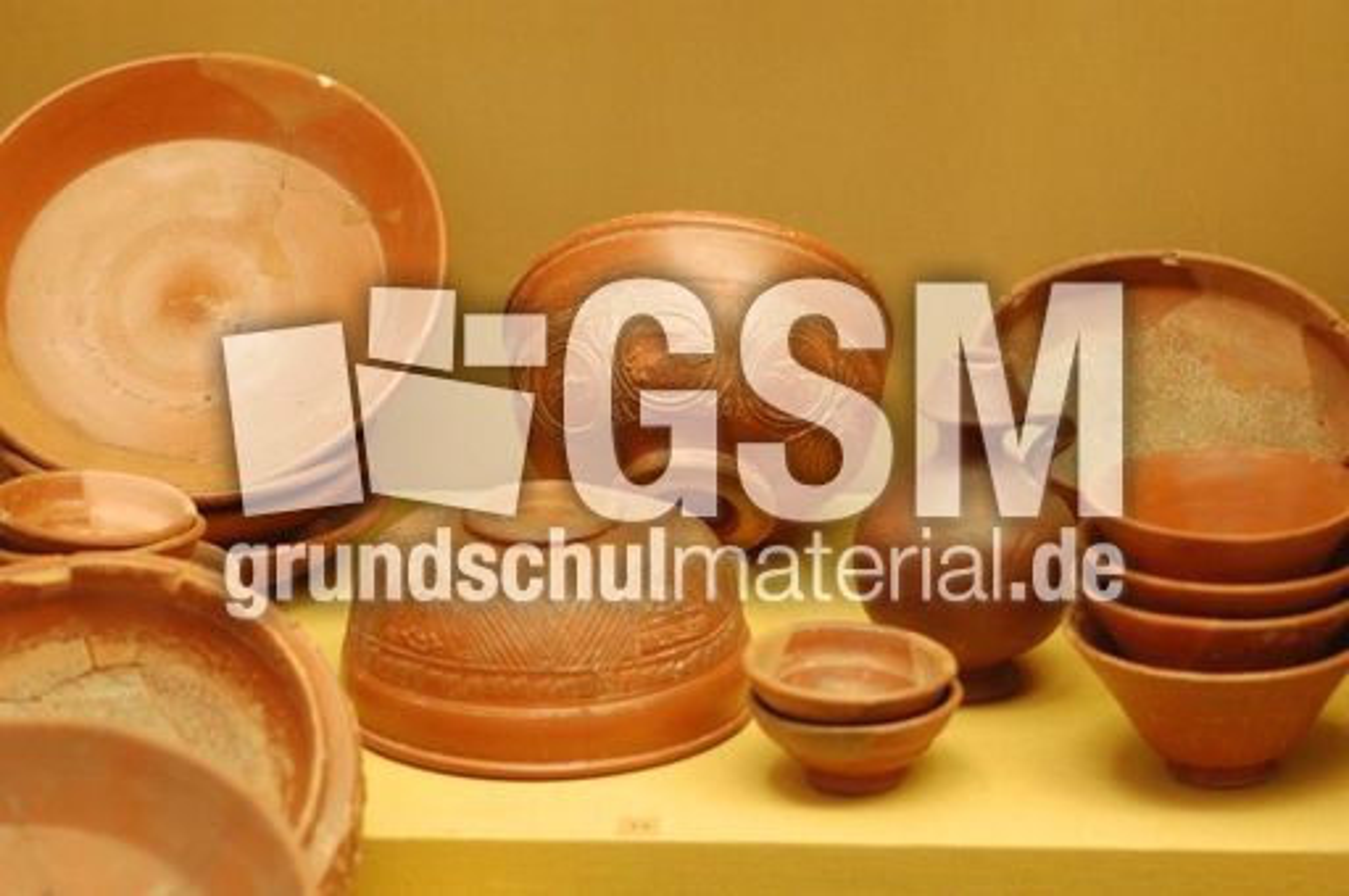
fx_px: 5894
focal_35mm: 158
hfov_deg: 13.1
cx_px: 674
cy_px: 448
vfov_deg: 8.7
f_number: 2.8
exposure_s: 1/125
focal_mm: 105
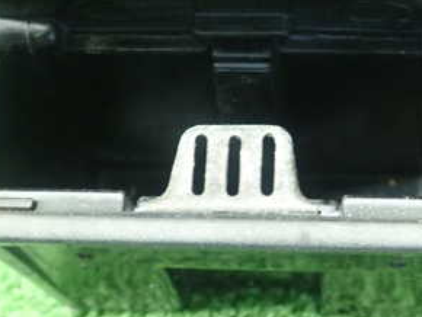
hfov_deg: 31.1
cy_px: 103
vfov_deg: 23.6
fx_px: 756
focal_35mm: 62
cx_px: 236
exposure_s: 1/50
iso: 800
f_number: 2.3
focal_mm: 5.5
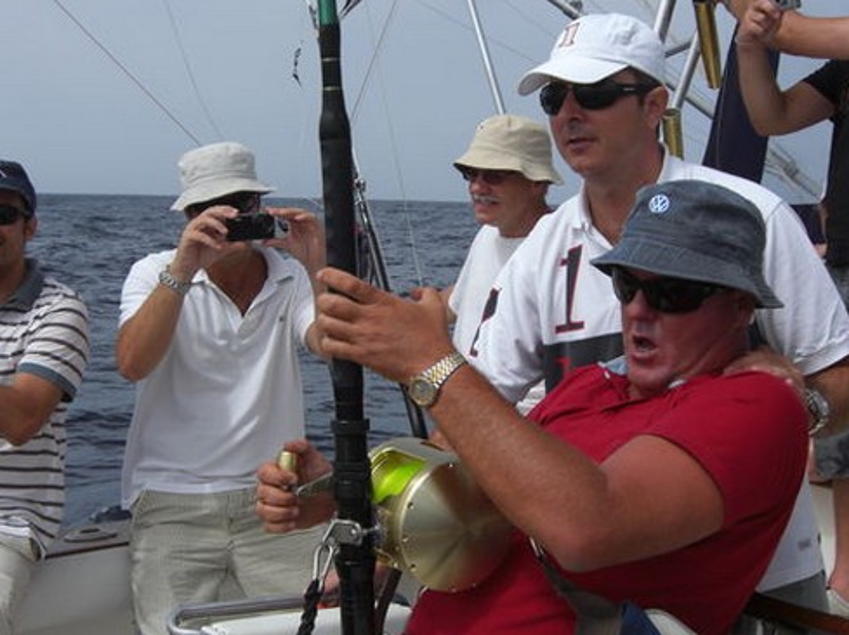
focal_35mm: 49
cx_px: 439
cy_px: 352
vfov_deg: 29.6
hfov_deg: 38.9
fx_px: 1201
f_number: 8
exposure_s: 1/250
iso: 80
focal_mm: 7.9
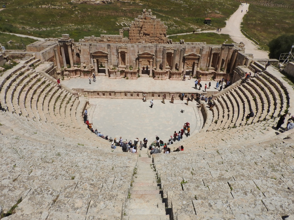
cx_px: 147
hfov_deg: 71.6
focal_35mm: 24
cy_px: 110
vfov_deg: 56.8
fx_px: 204
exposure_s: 1/2000
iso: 100
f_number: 4.8
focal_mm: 4.3
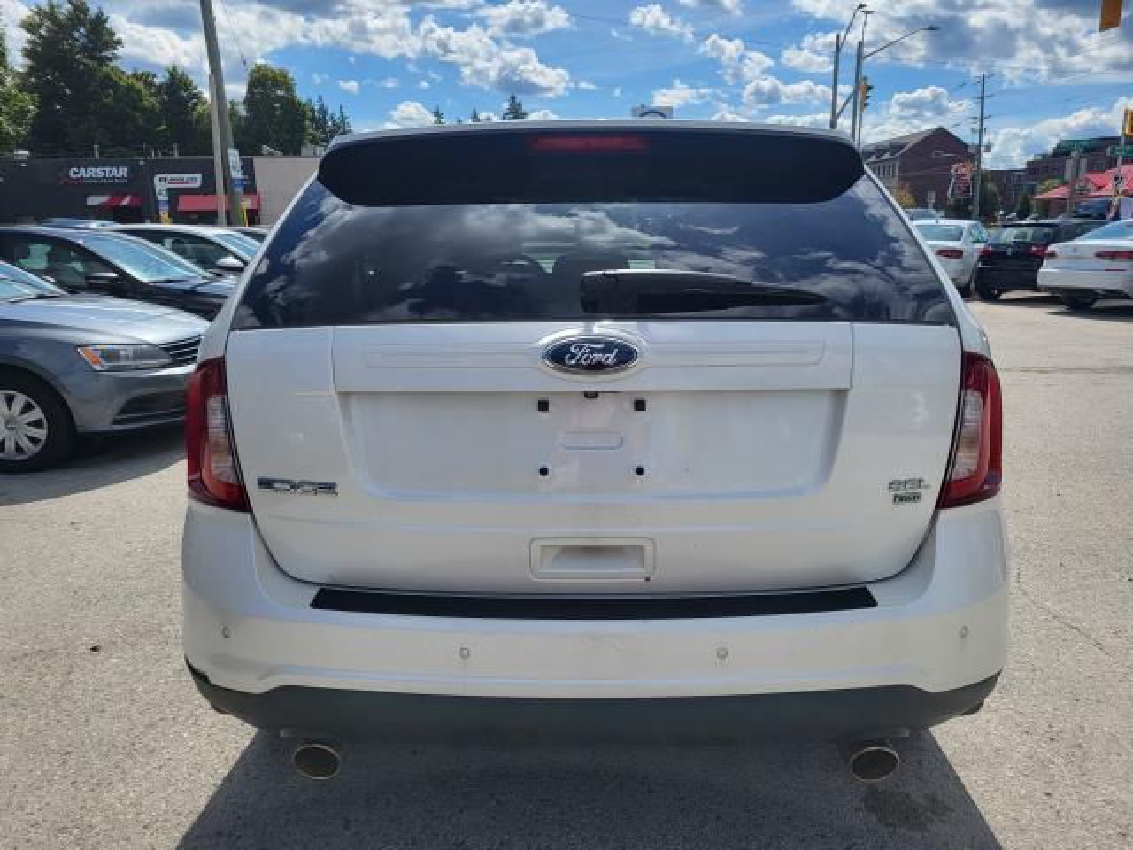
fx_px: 851
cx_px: 566
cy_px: 425
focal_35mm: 26
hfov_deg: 67.3
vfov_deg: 53.1
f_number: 1.8
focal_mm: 5.4
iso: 40
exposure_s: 1/3177
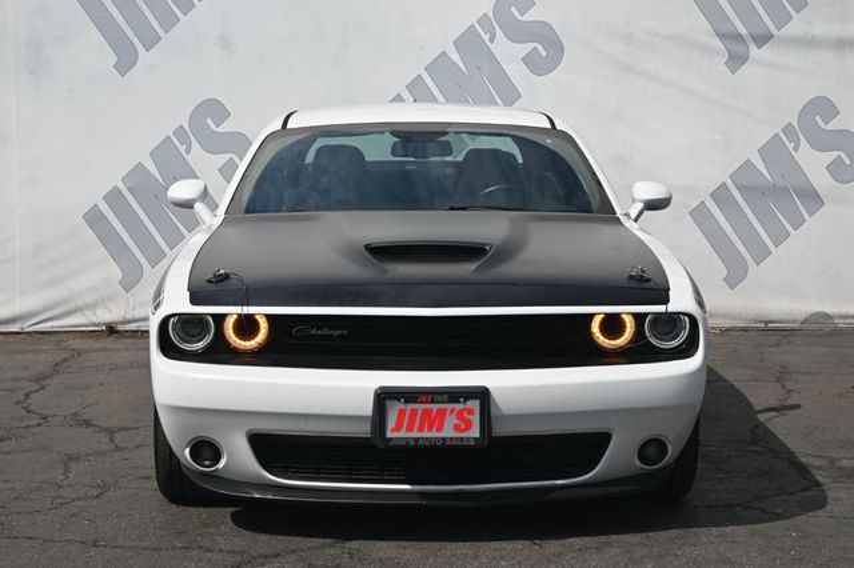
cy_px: 284
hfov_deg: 31.2
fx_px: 1529
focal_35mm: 64
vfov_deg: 21.1
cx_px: 427
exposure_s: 1/400
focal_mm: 43
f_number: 7.1
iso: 100
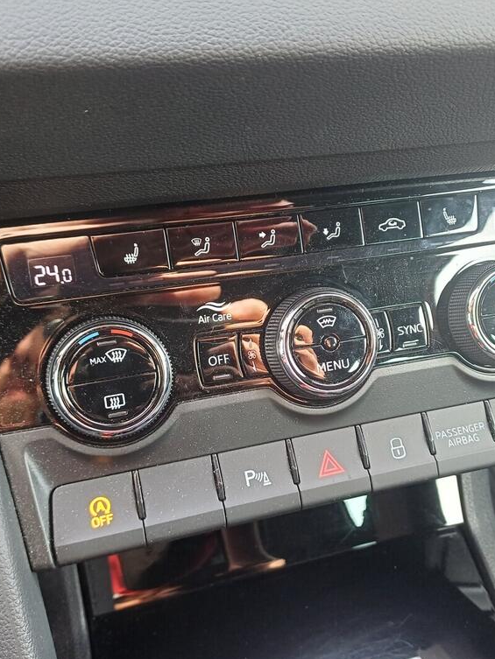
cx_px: 267
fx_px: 648
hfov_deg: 41.8
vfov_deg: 53.9
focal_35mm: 34
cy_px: 335
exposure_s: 1/50
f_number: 1.8
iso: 200
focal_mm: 4.65
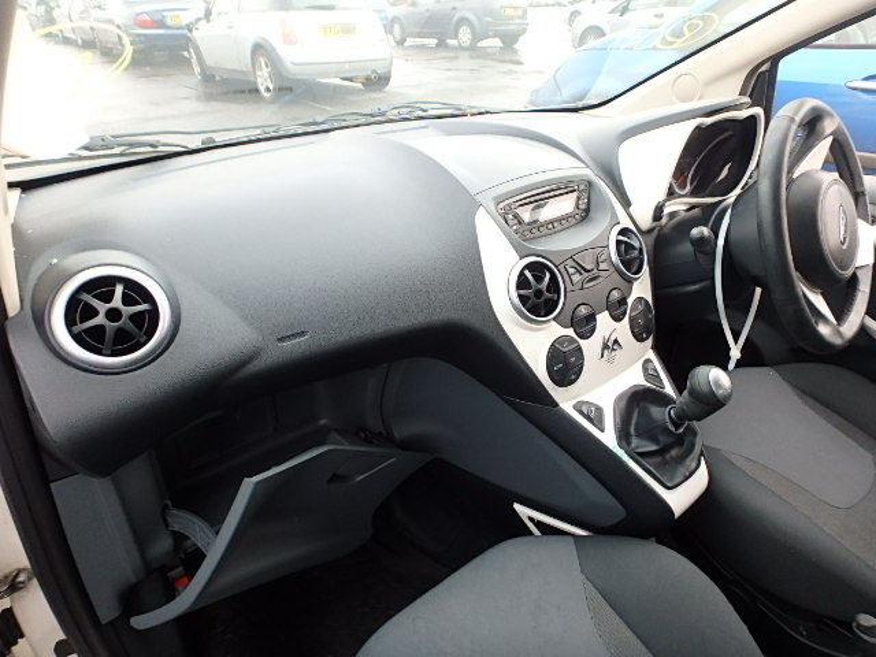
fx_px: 531
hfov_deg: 79.0
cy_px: 328
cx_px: 438
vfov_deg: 63.4
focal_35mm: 21
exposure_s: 1/50
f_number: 3.5
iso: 200
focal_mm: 3.7
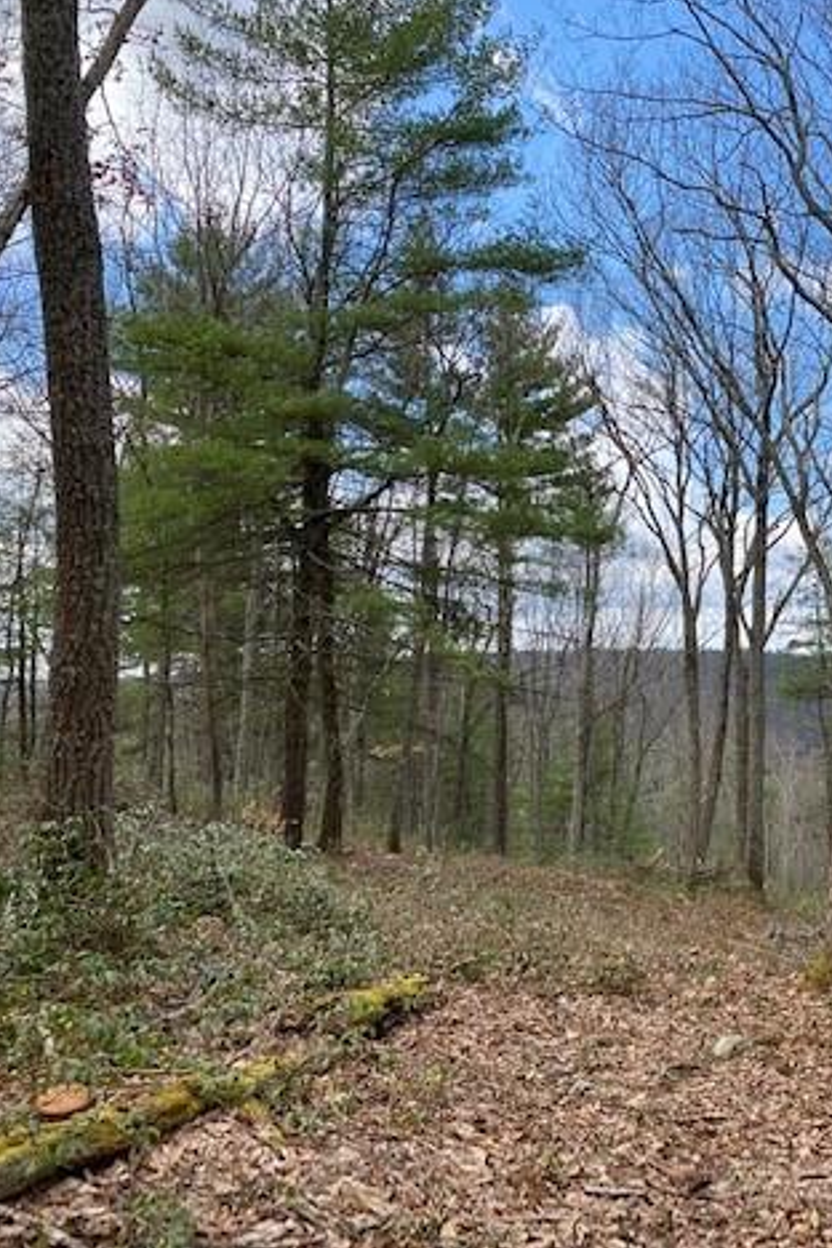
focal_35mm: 37
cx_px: 797
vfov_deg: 51.9
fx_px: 1283
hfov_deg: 33.4
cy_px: 611
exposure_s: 1/1093
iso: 32
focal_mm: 4.25
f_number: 1.8
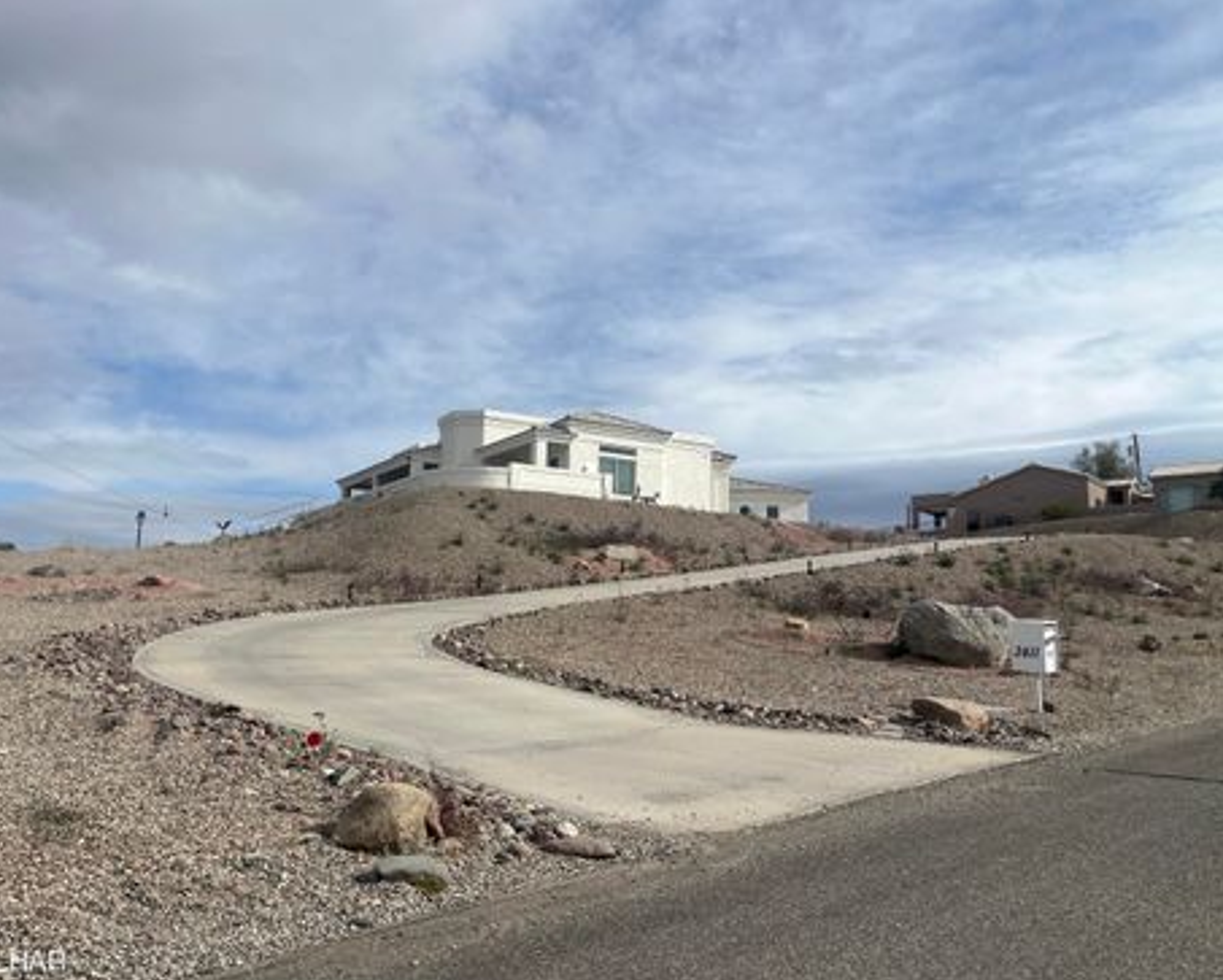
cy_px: 501
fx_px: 1014
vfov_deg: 51.6
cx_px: 572
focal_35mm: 28
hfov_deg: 62.1
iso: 50
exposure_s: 1/8403
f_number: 1.6
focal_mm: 5.1
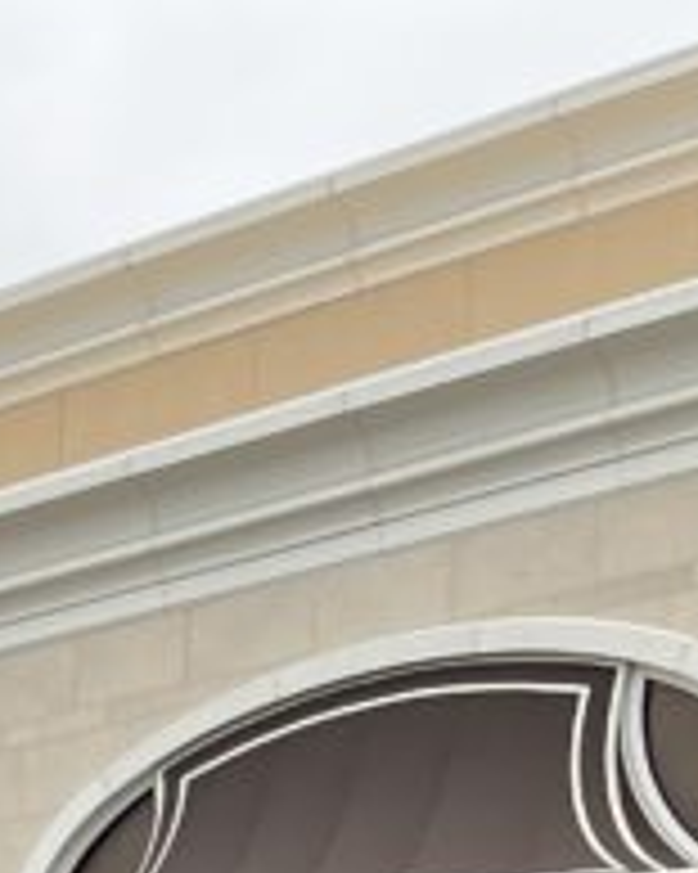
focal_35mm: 134
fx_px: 3463
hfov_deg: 9.7
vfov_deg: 12.8
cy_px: 1688
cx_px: -1135
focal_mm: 5.7
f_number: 1.5
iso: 50
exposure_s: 1/803
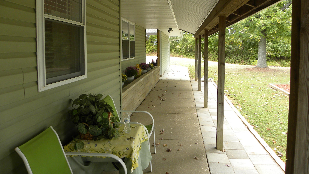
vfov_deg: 39.9
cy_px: 66
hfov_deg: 66.1
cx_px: 155
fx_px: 238
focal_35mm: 29
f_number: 2.8
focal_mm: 4.6
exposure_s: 1/68.4
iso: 68
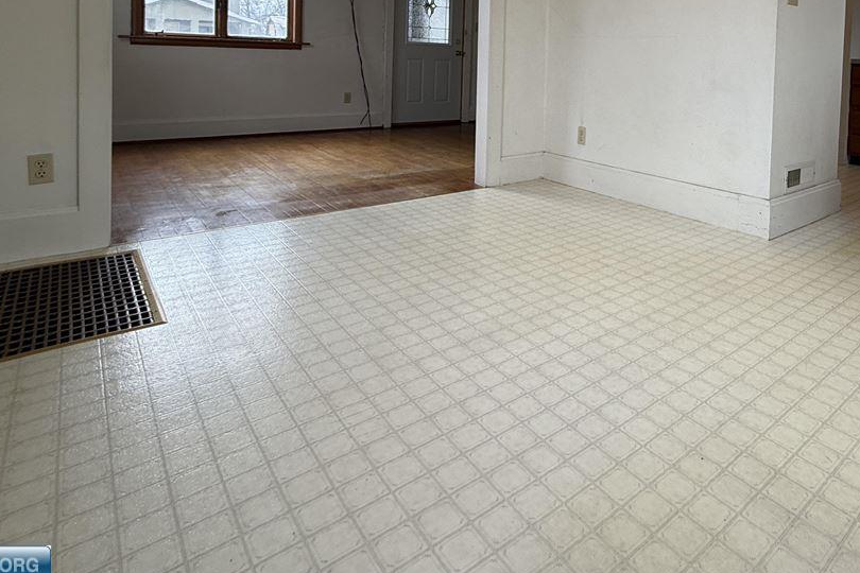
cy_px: 75
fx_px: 549
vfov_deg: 50.0
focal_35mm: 23
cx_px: 586
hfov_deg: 73.4
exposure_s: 1/120
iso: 64
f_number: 2.2
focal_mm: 2.22
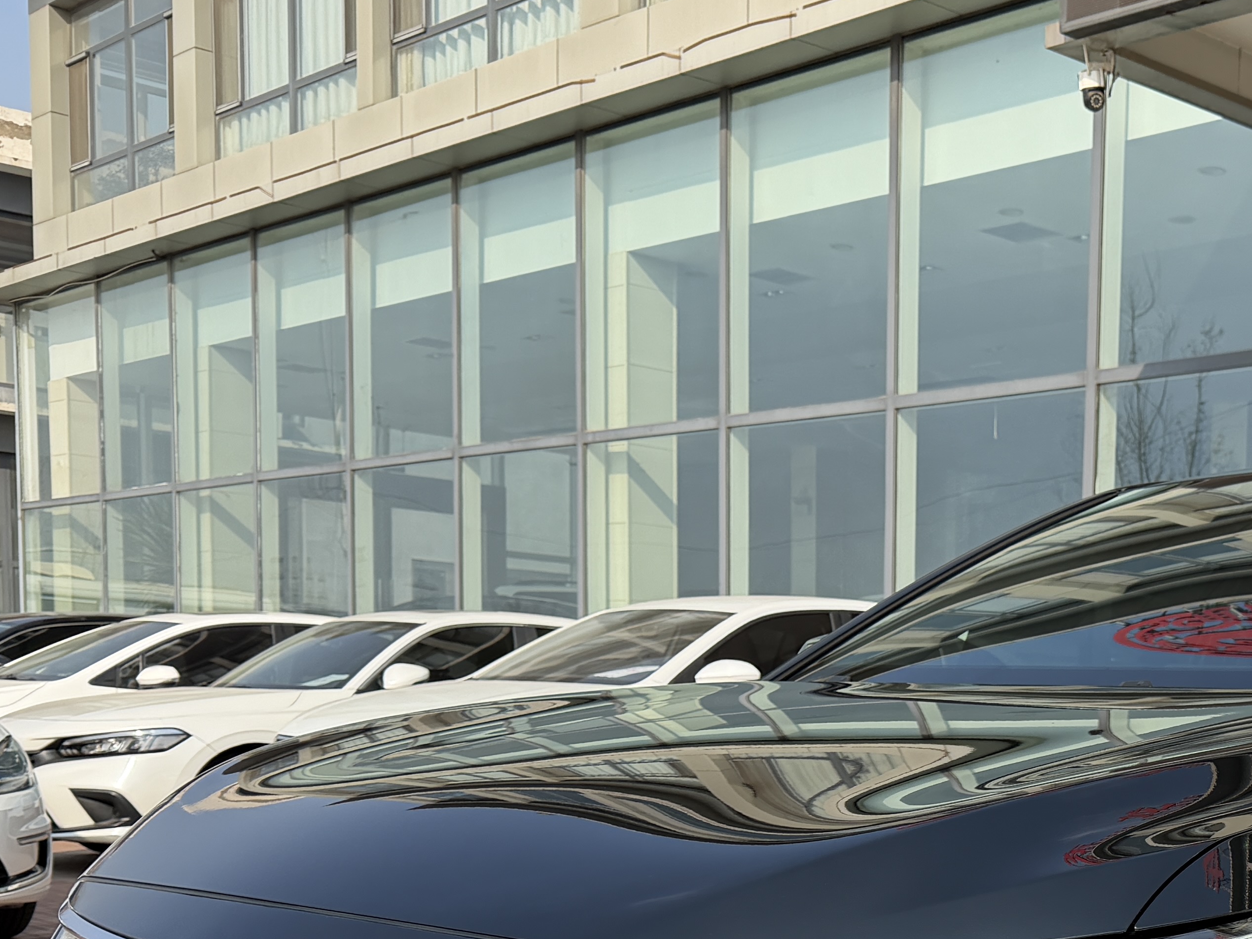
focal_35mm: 54
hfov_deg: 33.8
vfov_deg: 25.7
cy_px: 940
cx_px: 1109
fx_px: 1953
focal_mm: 6.76
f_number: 1.78
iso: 100
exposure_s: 1/2907
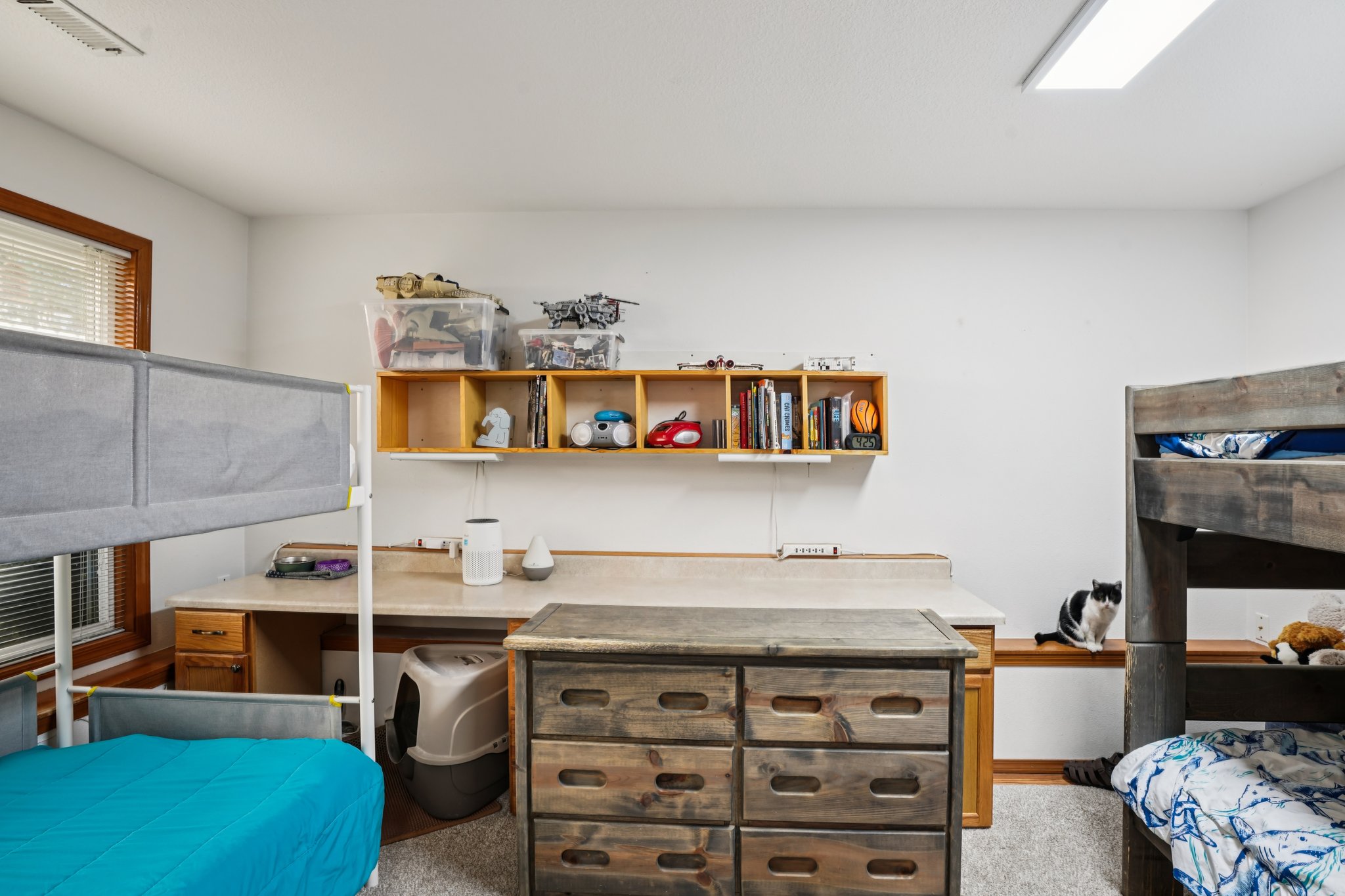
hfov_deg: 93.3
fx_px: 635
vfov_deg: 70.4
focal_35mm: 17
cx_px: 672
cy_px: 448
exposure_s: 1/10
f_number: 8
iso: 400
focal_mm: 17
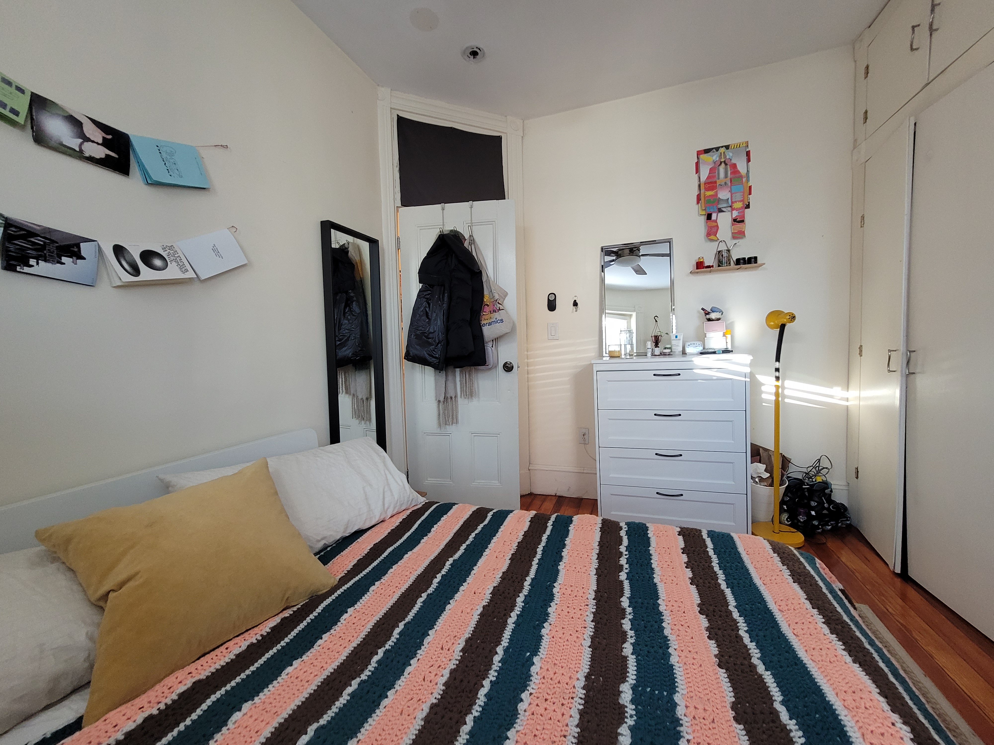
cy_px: 372
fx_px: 373
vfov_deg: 89.9
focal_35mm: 13
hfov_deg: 106.2
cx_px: 497
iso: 200
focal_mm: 1.74
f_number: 2.2
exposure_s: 1/59
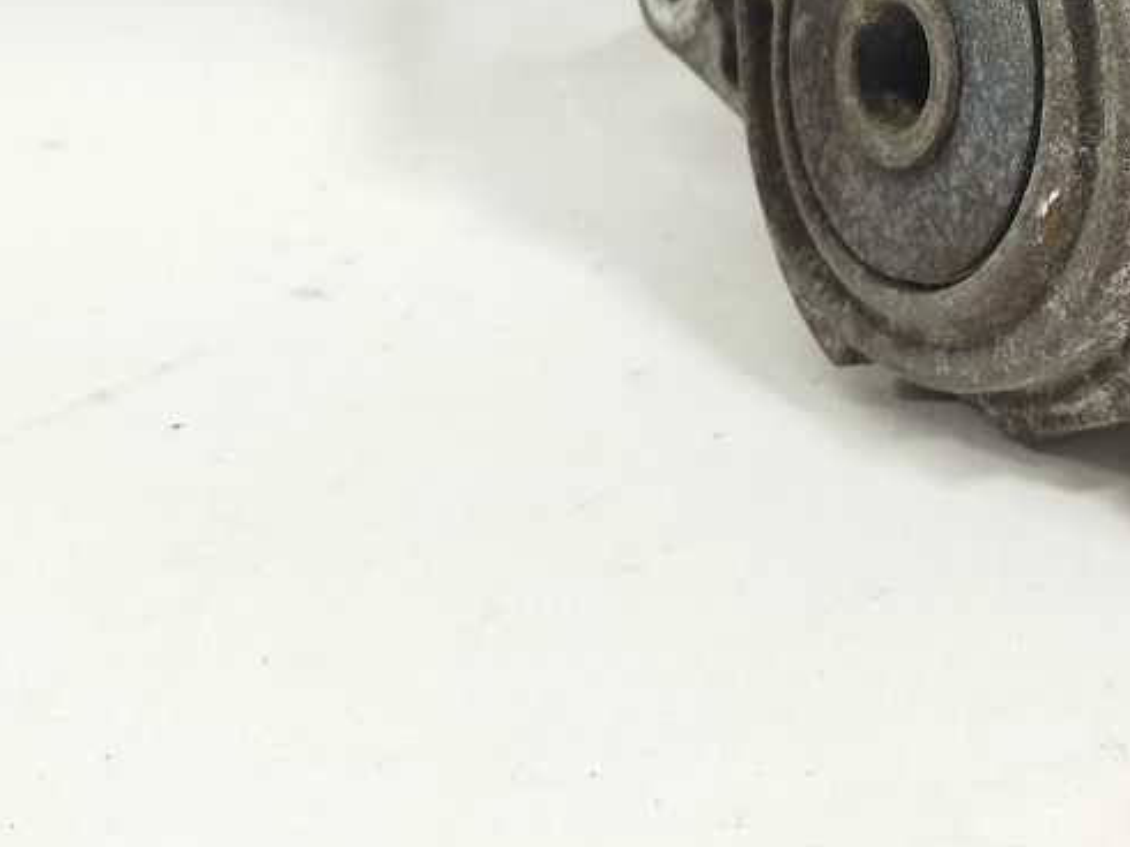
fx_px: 2154
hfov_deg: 28.2
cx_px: 1026
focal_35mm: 66
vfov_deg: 21.4
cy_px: -7
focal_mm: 4.71
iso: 128
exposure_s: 1/100
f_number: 1.79
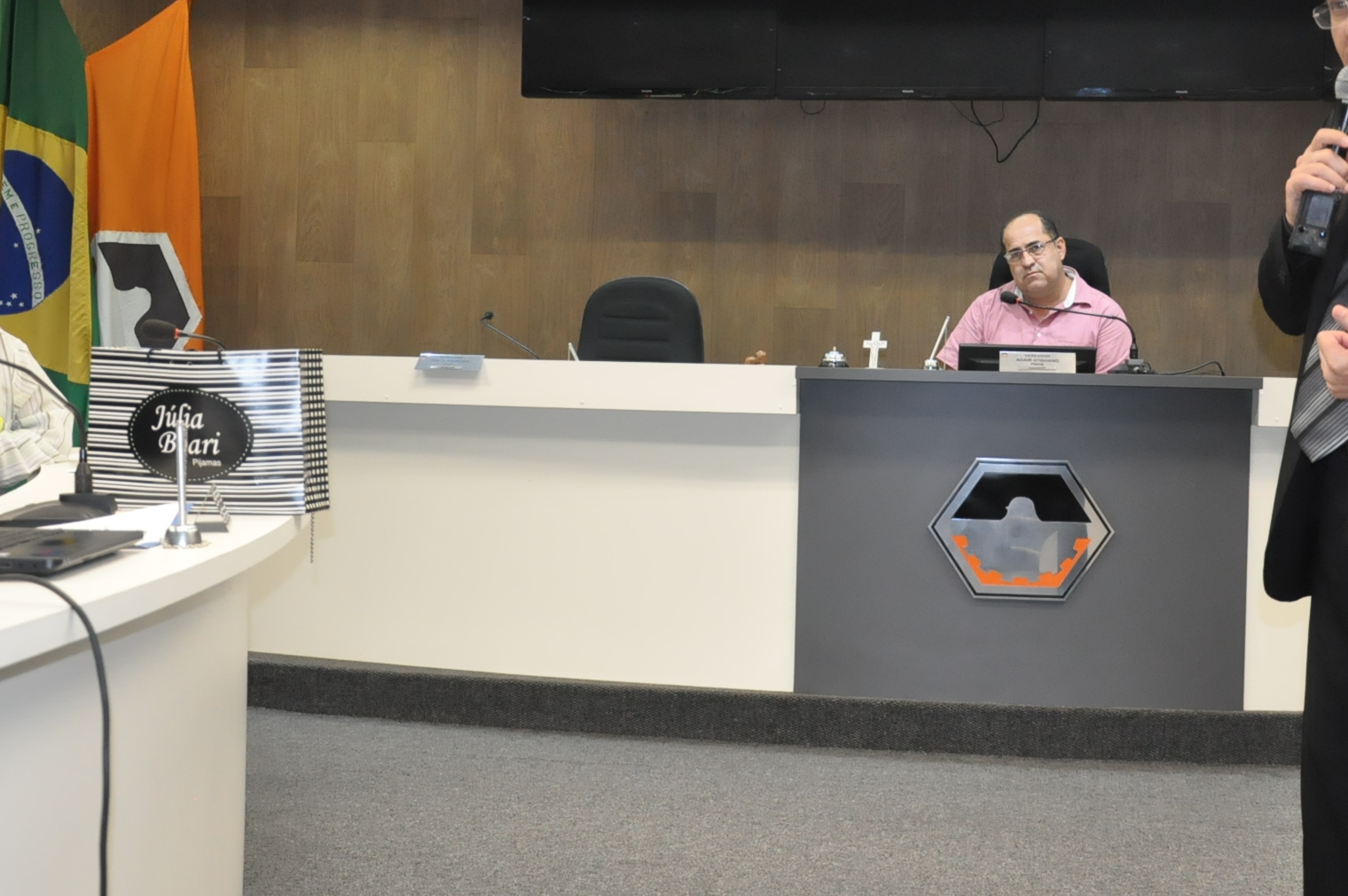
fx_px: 2057
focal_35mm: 55
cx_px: 737
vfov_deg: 24.5
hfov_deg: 36.3
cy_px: 360
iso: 2000
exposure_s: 1/160
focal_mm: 26
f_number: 4
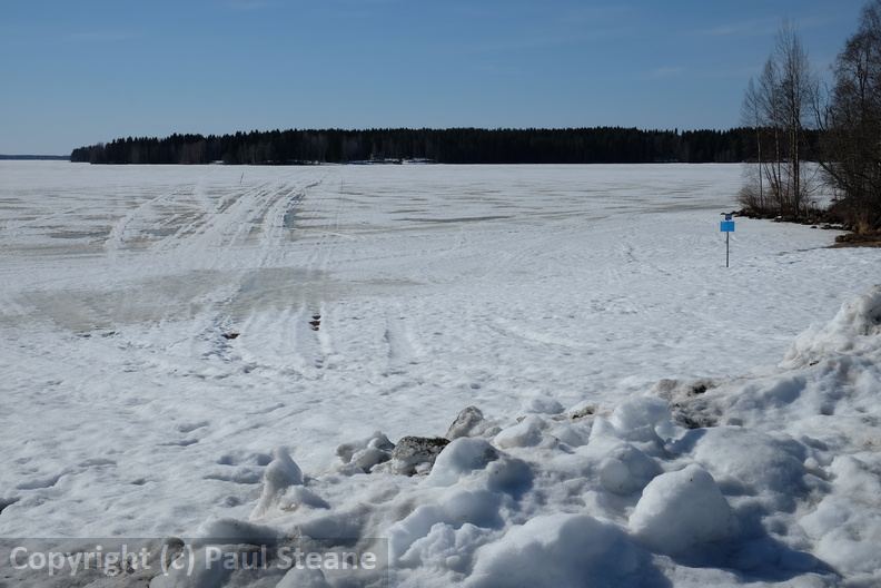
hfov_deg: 46.4
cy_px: 294
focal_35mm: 42
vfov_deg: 31.9
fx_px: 1028
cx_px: 440
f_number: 13
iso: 200
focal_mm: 27.7
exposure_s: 1/450
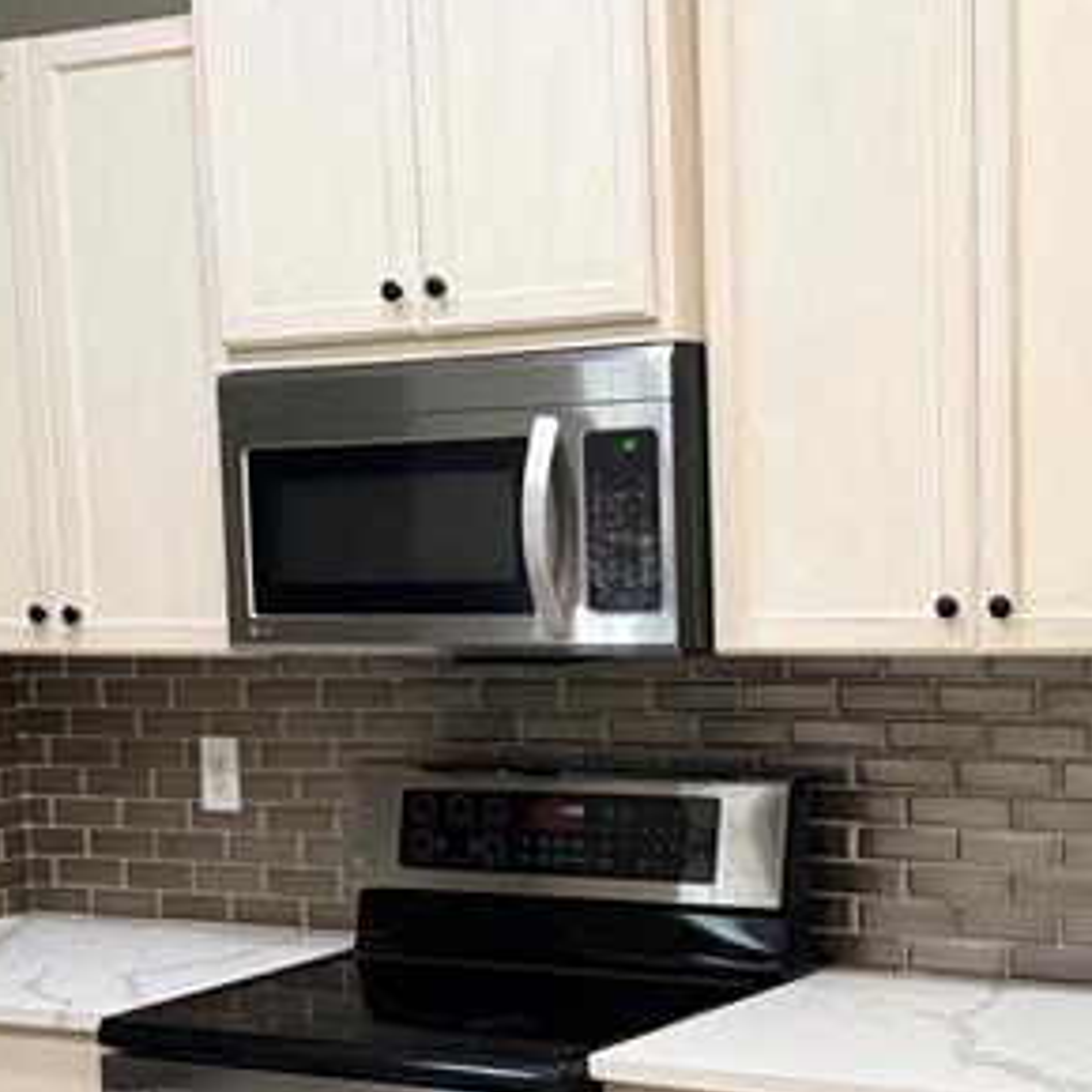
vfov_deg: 22.9
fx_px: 2677
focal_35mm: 75
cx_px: 614
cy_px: 798
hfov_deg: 23.0
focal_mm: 6.76
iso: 200
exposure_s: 1/120
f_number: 1.78
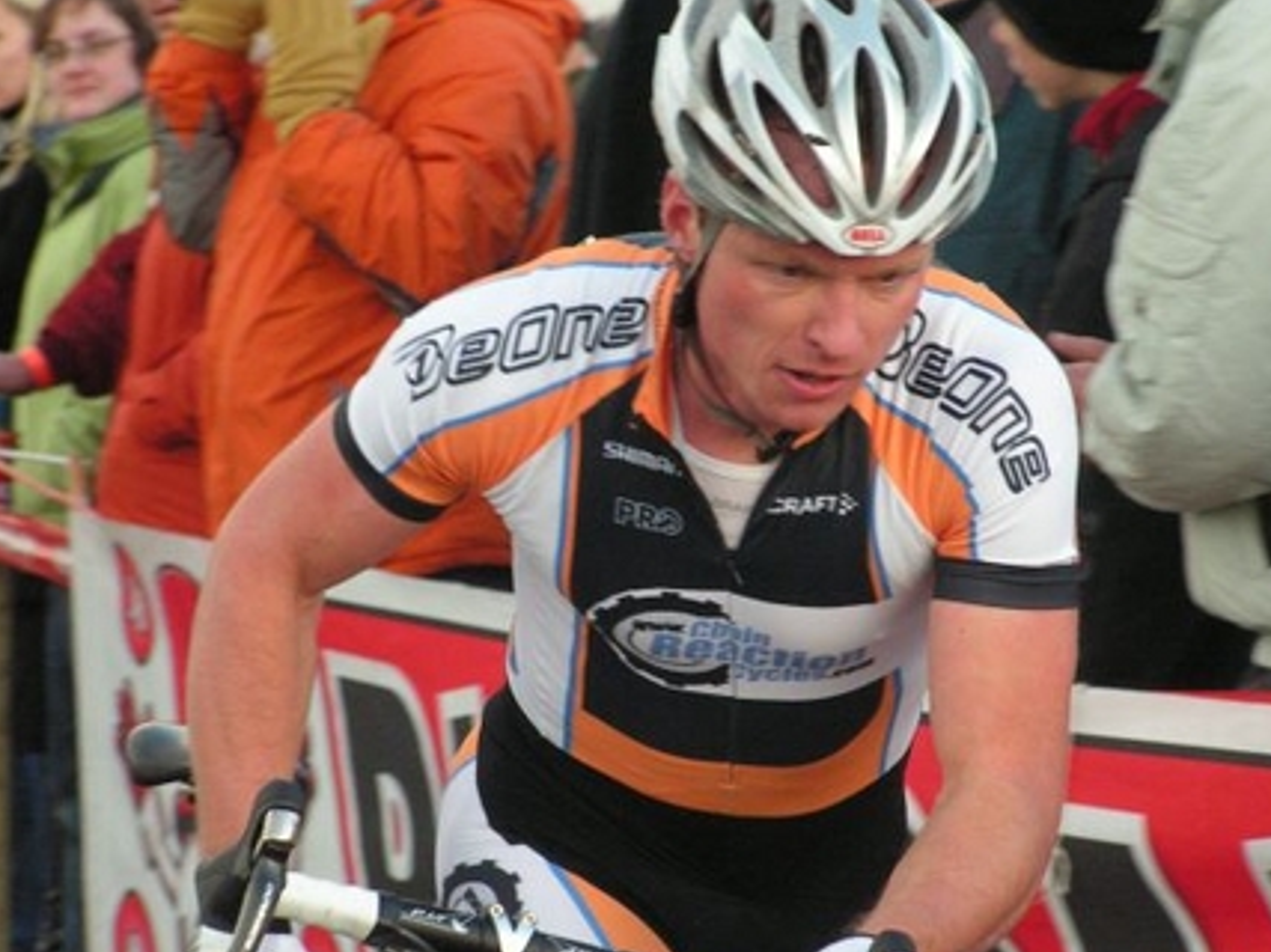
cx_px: 685
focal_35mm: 245
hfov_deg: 8.1
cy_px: 510
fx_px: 8993
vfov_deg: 6.1
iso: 200
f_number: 3.2
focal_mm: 34.7
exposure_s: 1/250
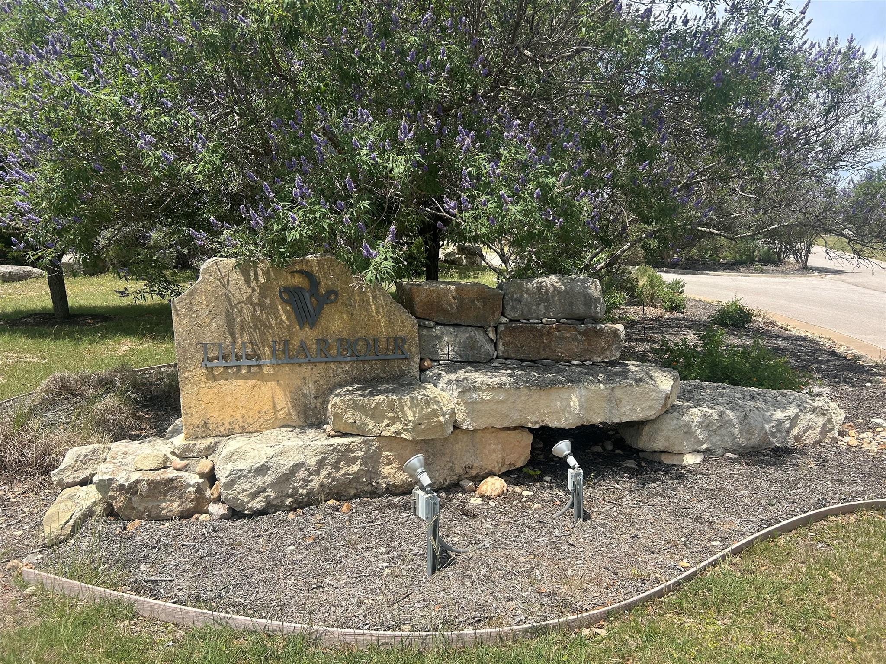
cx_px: 443
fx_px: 665
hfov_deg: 67.3
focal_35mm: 26
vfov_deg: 53.1
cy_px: 332
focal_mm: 5.7
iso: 50
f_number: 1.5
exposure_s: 1/3257
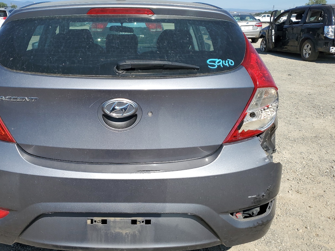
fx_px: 329
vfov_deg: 41.8
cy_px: 121
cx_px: 120
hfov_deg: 53.2
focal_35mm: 34
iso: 50
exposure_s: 1/3333
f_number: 1.5
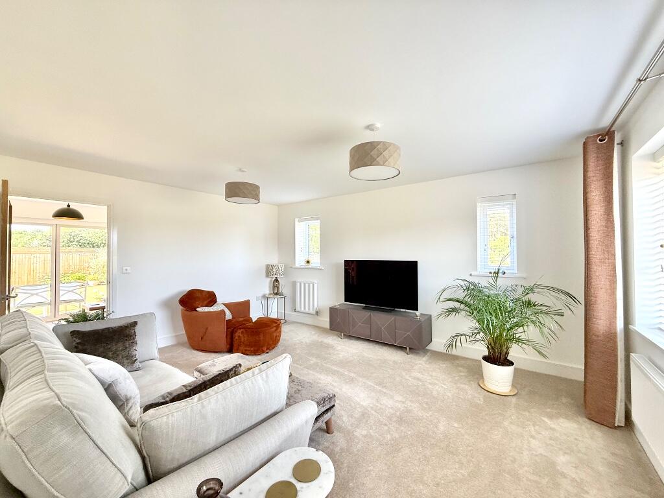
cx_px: 332
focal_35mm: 14
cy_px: 249
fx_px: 269
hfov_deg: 102.1
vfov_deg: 85.7
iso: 125
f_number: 2.2
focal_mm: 2.22
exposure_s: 1/99
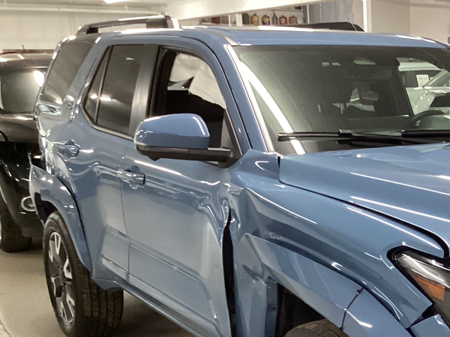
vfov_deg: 24.0
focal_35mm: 60
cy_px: 272
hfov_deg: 30.4
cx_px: 426
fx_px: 780
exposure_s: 1/40
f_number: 2.4
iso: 320
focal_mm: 3.3
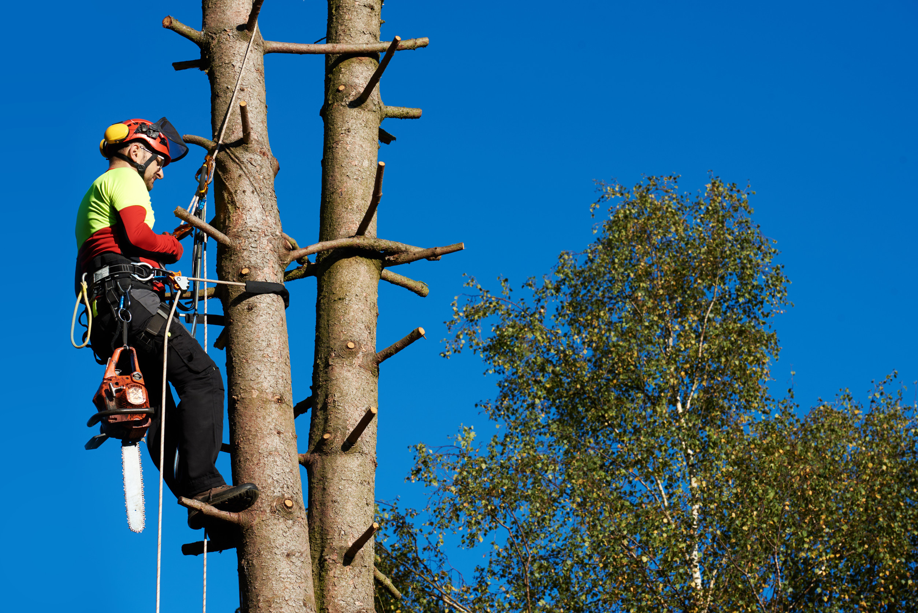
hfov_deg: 16.4
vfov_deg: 11.0
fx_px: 3188
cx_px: 459
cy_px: 306
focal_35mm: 125
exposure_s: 1/200
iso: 100
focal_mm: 125
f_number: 8
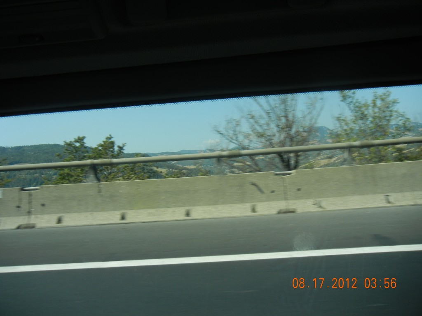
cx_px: 211
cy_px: 158
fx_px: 366
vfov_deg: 46.8
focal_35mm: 30
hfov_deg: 60.0
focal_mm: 5.4
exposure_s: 1/270
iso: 160
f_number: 7
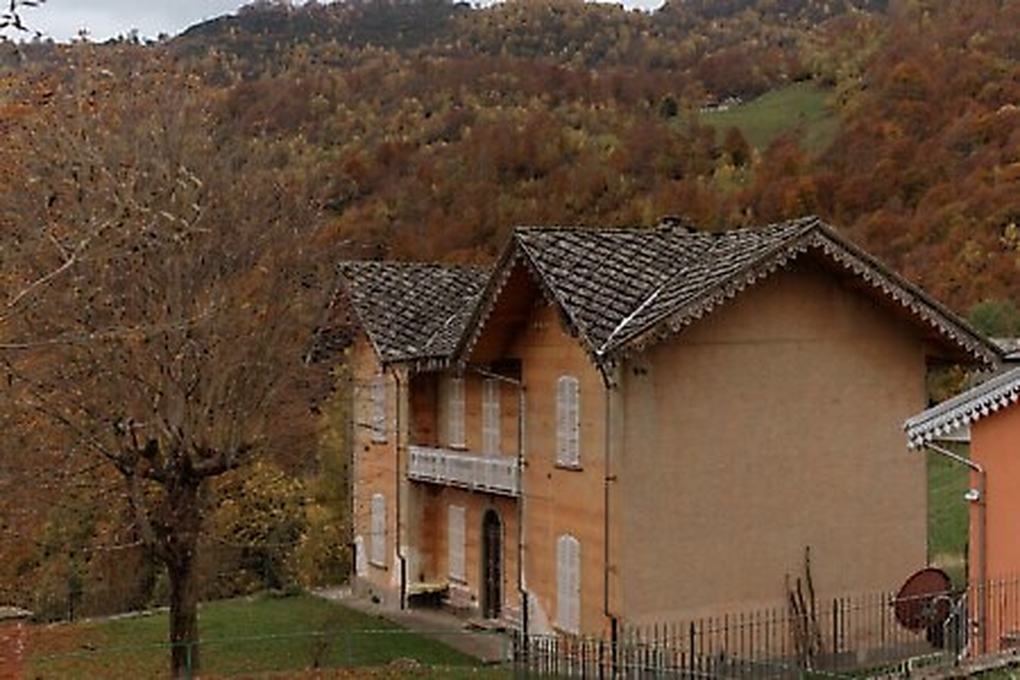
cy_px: 340
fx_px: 1417
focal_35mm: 50
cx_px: 510
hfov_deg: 39.6
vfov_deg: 27.0
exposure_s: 1/640
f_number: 4
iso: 100
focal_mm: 50
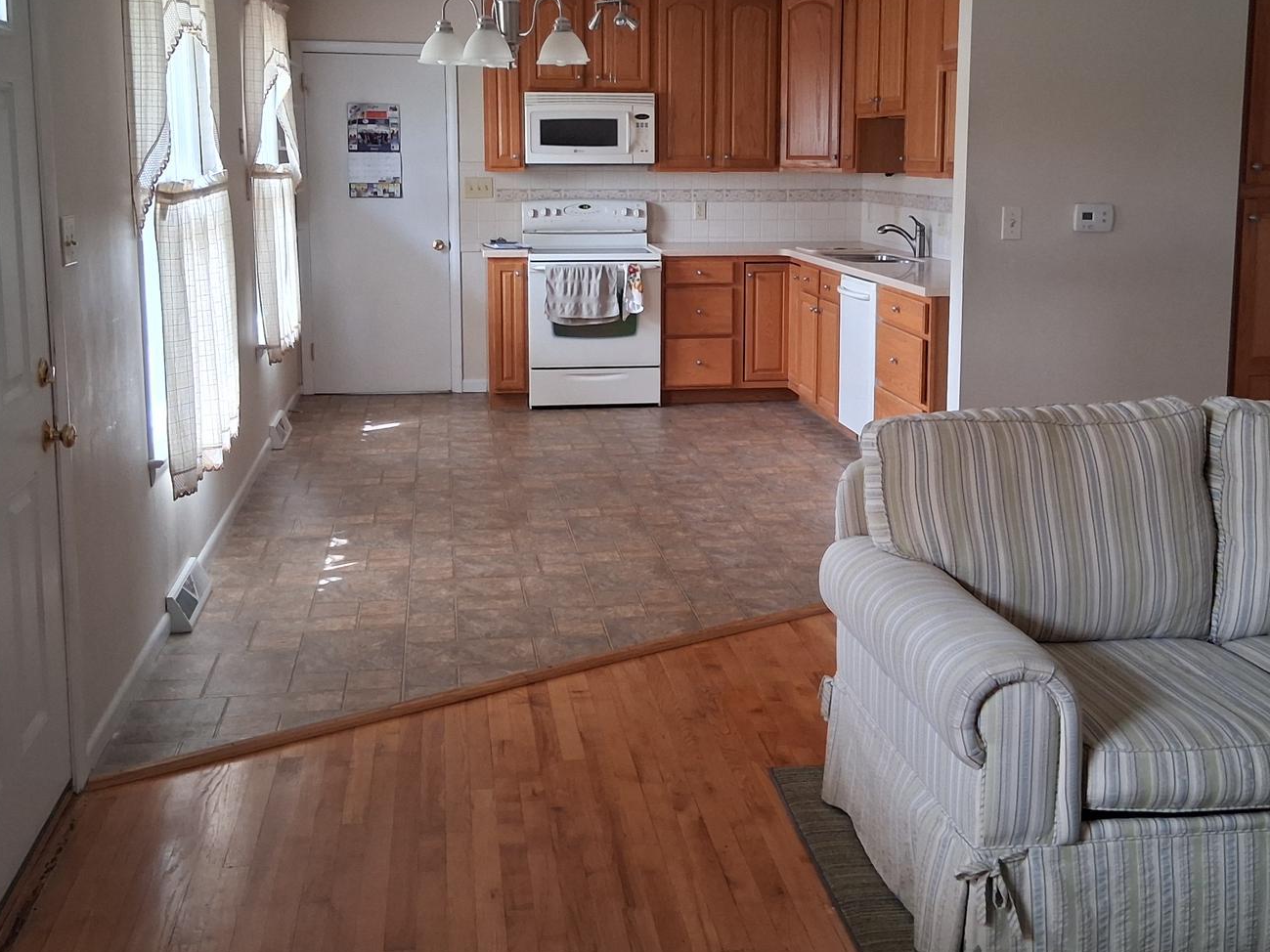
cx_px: 676
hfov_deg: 45.8
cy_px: 364
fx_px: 1504
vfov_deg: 35.0
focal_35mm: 41
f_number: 1.8
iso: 250
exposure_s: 1/50
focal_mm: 3.98
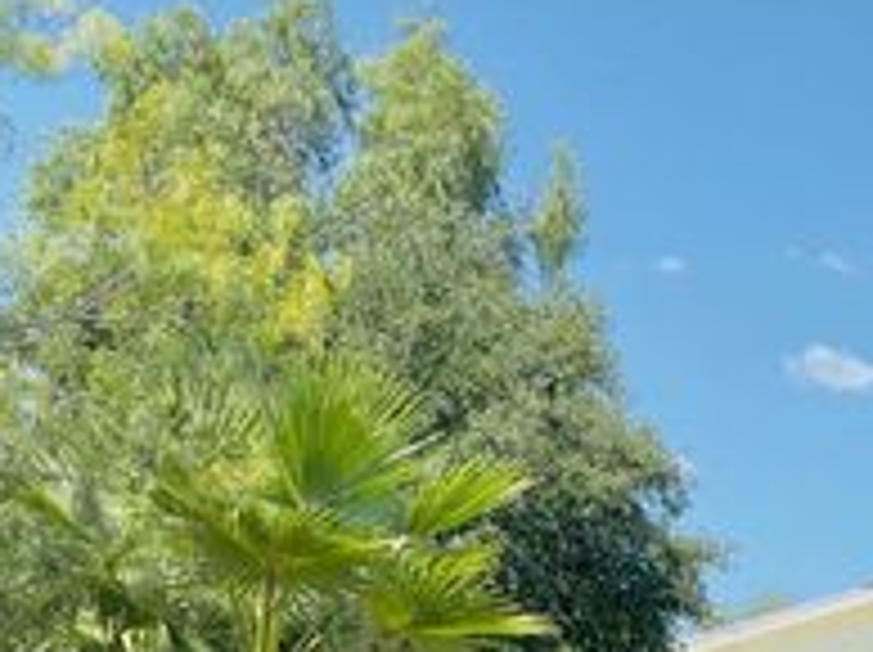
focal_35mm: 62
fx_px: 1562
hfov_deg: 28.4
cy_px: 789
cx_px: 958
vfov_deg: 21.8
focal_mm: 6.76
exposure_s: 1/4405
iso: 100
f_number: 1.78
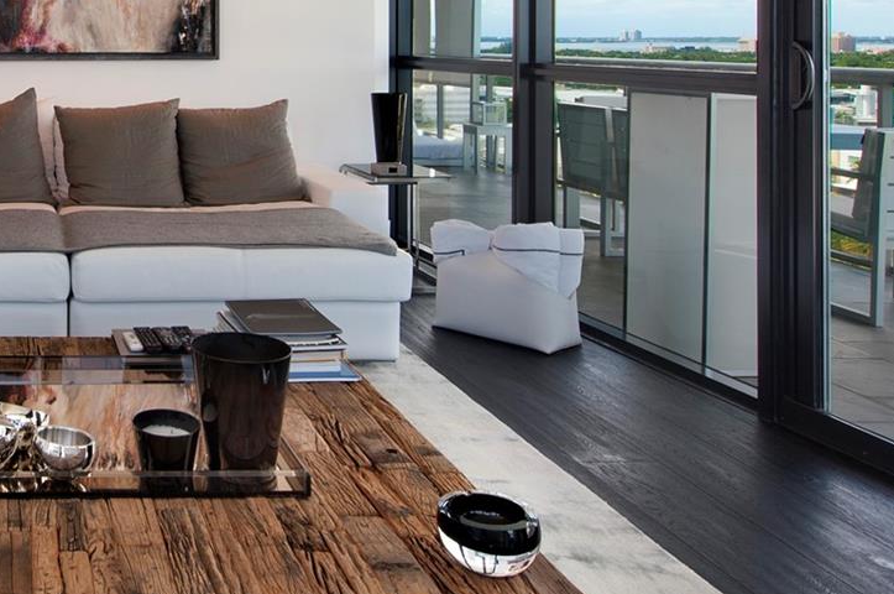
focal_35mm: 31
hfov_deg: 49.8
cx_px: 12
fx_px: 769
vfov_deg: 41.2
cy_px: 161
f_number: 13
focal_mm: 14
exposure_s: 1/100
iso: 200
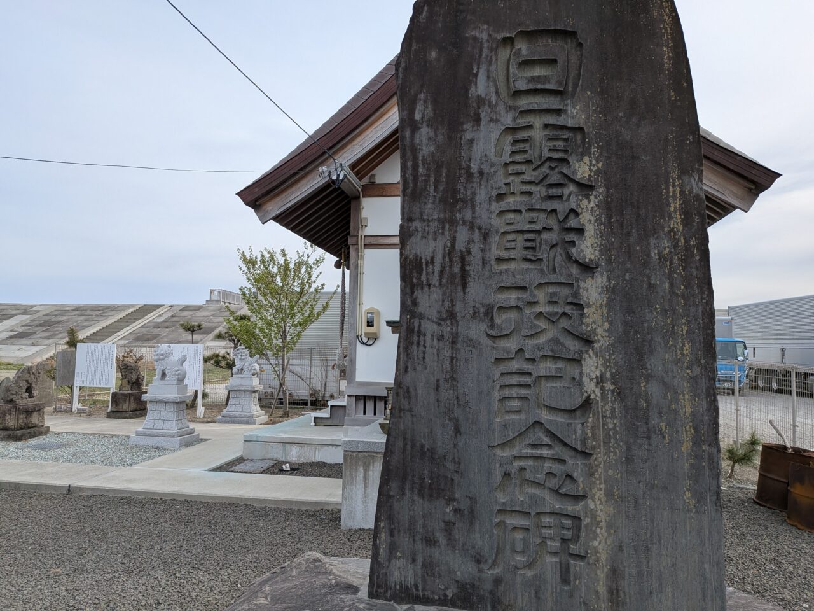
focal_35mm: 24
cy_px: 306
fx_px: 564
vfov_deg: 56.8
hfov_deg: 71.6
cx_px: 407
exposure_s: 1/1277
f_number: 1.7
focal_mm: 4.53
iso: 29
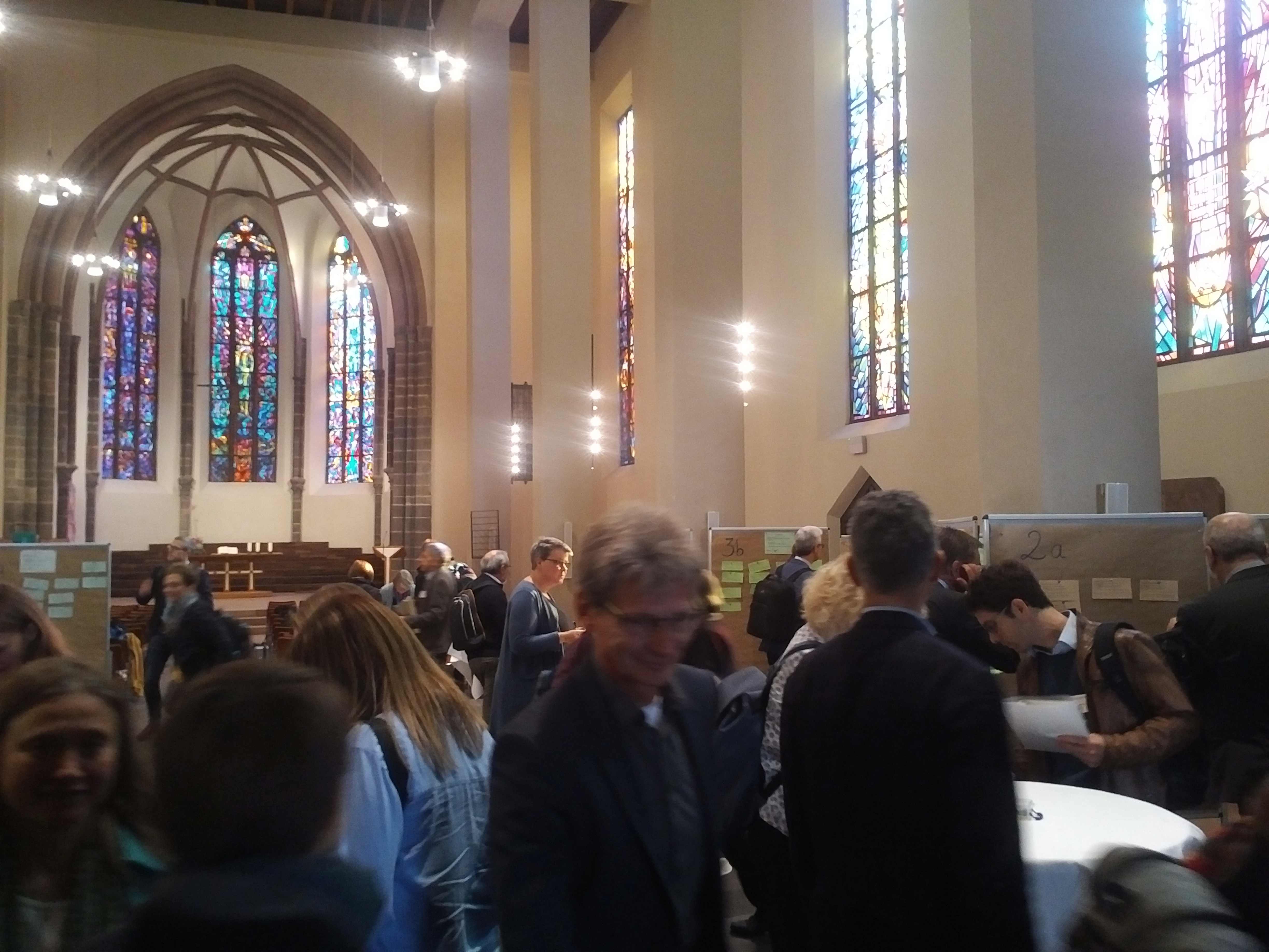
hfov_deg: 65.3
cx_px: 634
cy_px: 476
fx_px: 990
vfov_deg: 51.4
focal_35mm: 27
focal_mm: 4.75
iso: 386
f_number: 2.2
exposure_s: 1/17
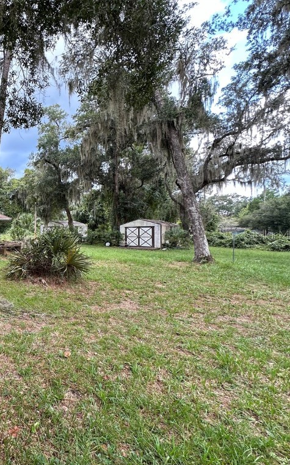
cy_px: 234
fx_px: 253
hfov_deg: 47.6
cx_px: -10
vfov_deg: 85.1
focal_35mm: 20
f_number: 2.2
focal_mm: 2.22
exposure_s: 1/117
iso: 40
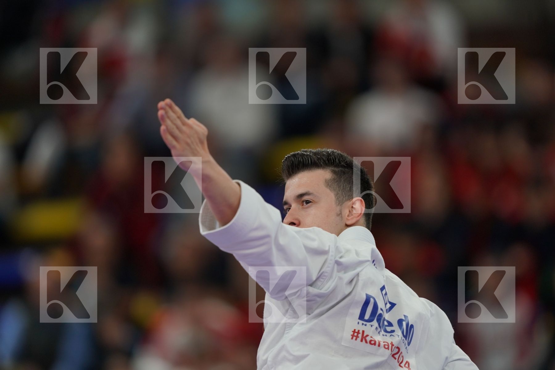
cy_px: 185
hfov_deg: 5.2
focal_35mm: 400
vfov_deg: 3.4
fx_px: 6166
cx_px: 278
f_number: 2.8
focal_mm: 400
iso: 500
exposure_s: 1/320
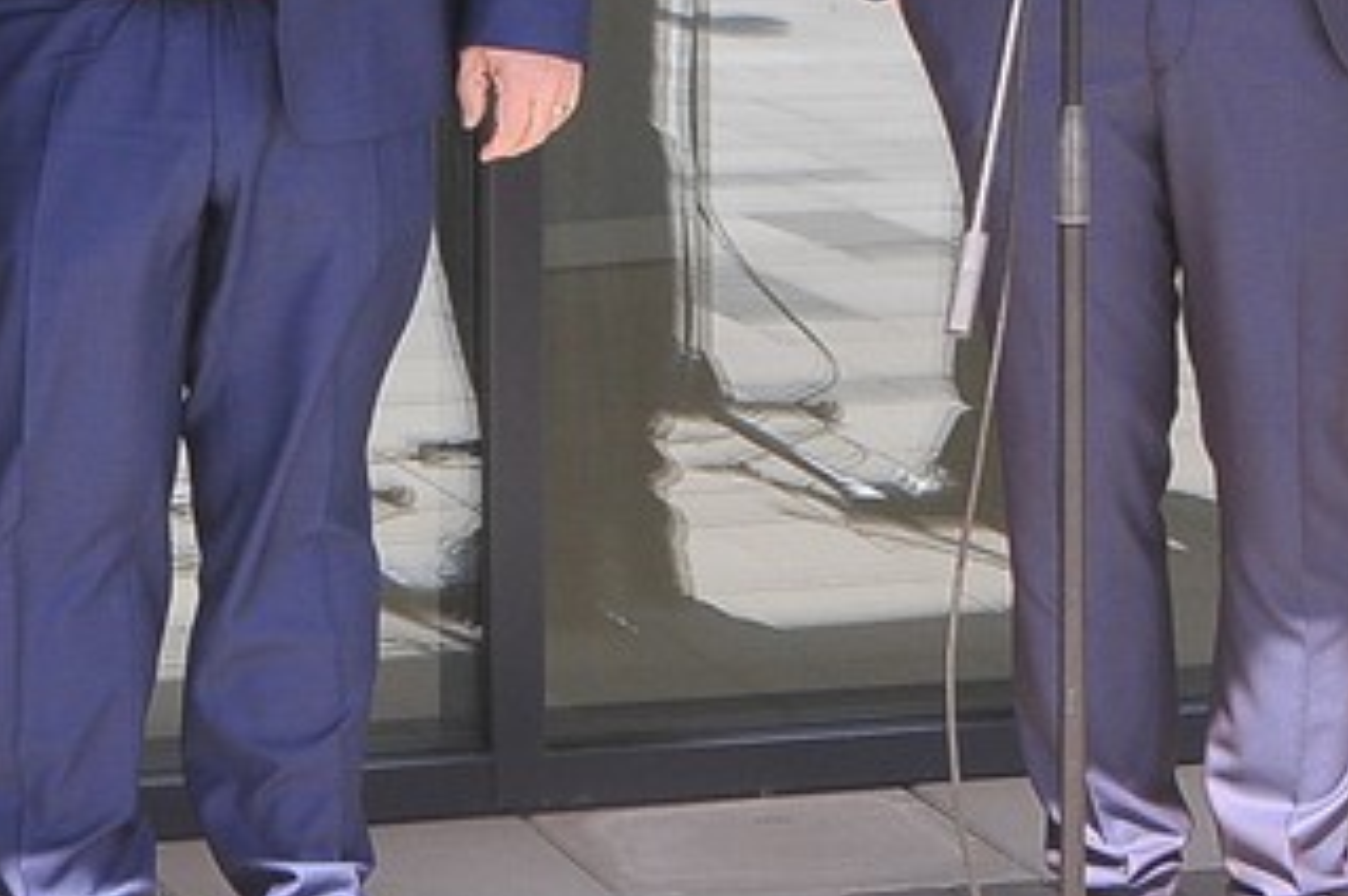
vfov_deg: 8.1
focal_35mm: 169
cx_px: 875
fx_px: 6307
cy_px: -38
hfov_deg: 12.2
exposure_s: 1/320
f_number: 9
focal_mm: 35
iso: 640
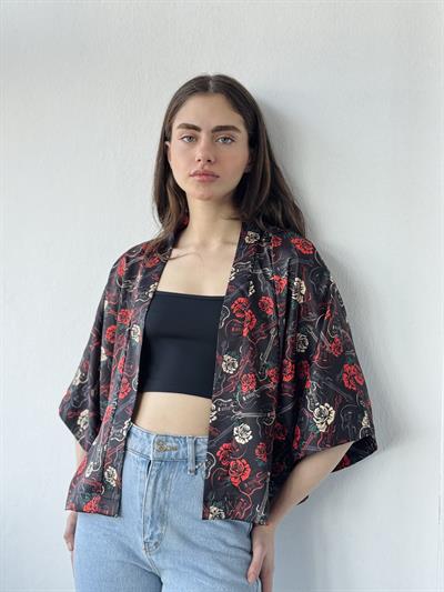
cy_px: 296
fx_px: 821
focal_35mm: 48
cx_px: 222
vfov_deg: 39.6
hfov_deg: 30.3
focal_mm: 6.76
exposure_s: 1/121
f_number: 1.78
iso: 80
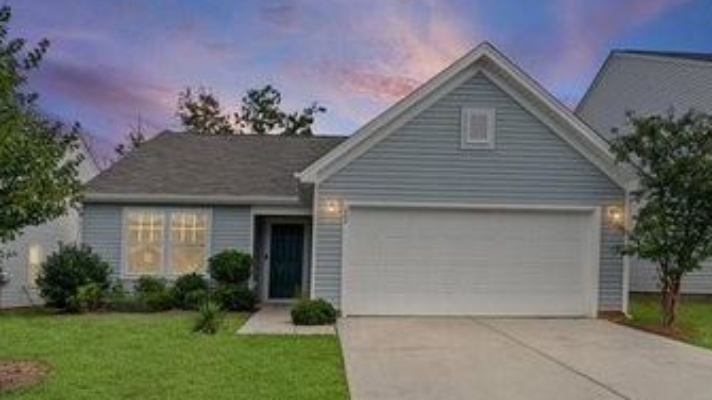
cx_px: 357
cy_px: 310
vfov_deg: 44.1
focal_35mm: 25
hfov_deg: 74.1
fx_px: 472
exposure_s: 1/125
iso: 100
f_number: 10
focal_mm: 16
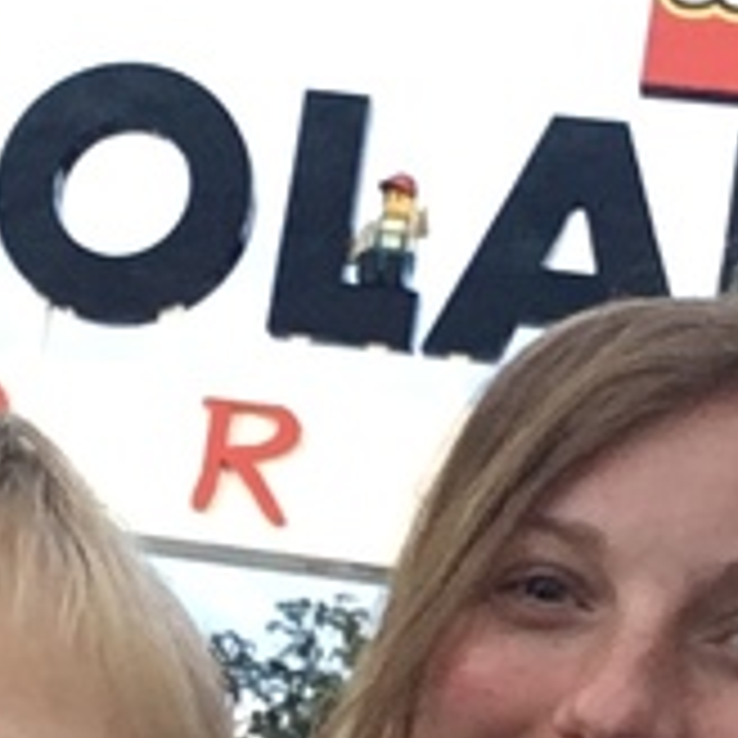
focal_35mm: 107
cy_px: 580
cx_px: 360
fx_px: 2581
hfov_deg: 16.3
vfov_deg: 16.2
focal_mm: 2.15
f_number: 2.4
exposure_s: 1/30
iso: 250
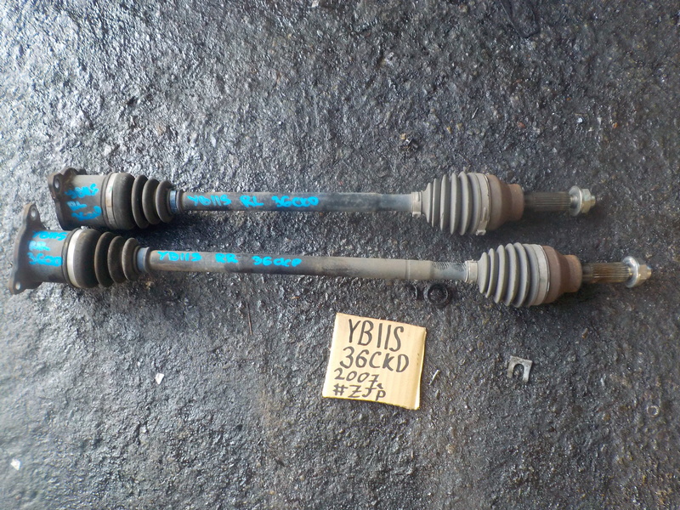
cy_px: 255
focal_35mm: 30
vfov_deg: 46.8
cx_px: 340
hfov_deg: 60.0
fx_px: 589
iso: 220
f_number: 3.3
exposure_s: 1/30
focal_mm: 4.1
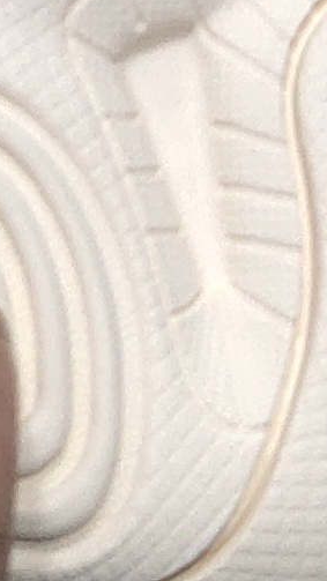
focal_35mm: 262
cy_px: -482
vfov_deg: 7.9
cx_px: -394
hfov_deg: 4.6
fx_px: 4038
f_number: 1.79
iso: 80
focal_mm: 4.35
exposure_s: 1/100
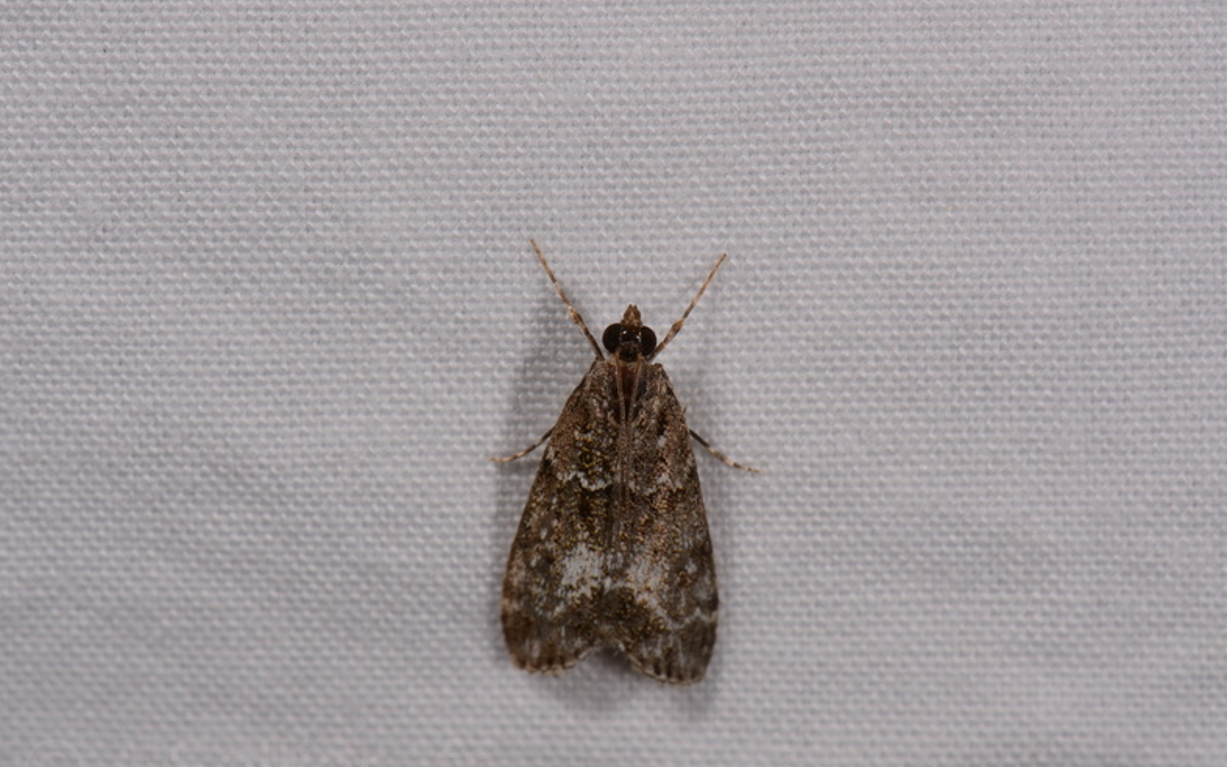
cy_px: 407
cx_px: 616
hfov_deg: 16.0
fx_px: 4365
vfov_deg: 10.0
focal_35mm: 131
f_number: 25
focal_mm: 85
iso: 100
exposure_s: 1/60
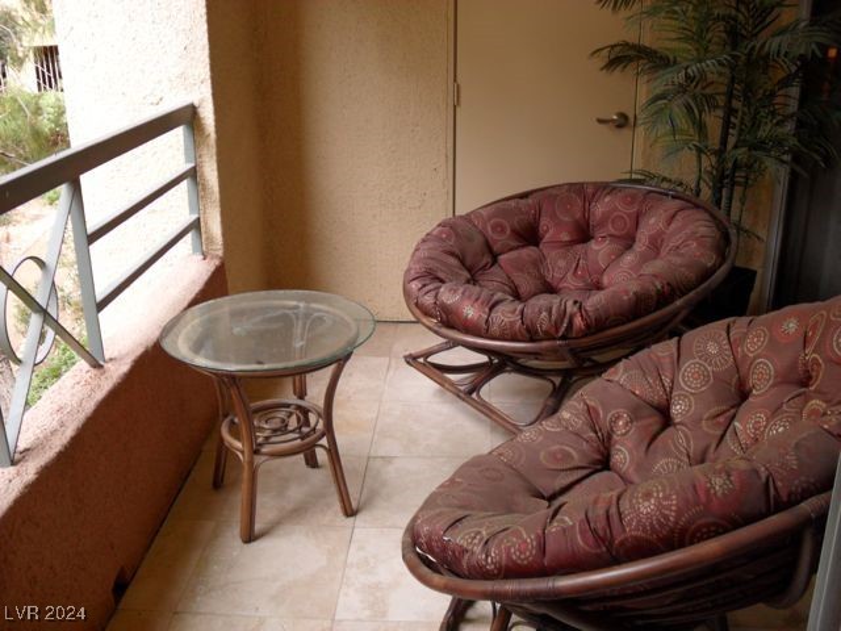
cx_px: 420
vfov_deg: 40.7
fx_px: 850
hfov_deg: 52.6
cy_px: 316
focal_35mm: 35
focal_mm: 6.3
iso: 80
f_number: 3
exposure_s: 1/90
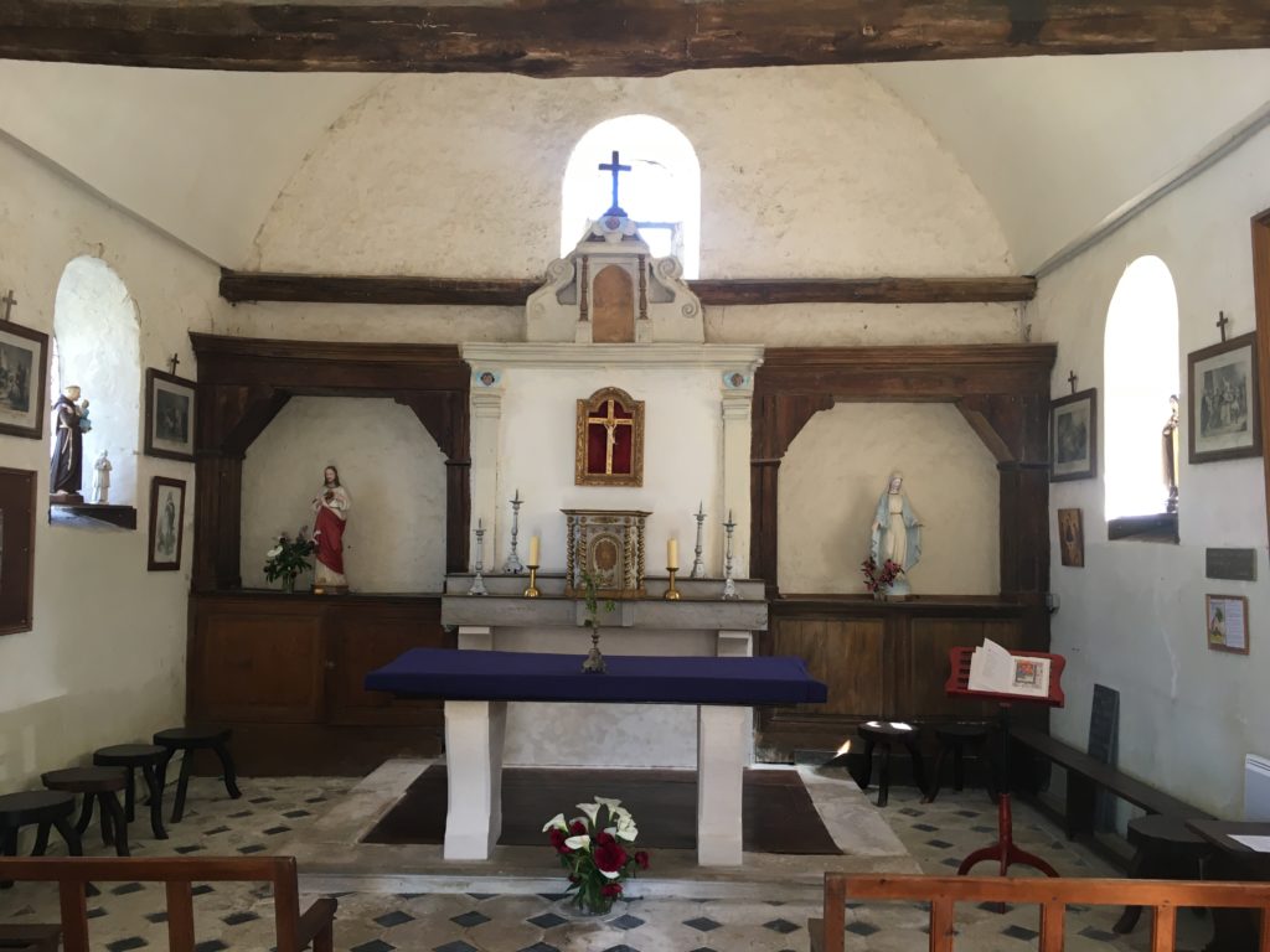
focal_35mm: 29
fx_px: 1064
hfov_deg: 61.7
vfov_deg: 48.2
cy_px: 476
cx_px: 635
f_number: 2.2
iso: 80
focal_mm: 4.15
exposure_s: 1/33
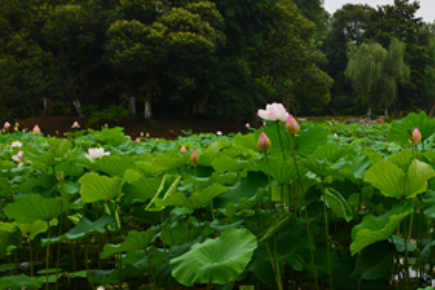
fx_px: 616
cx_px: 416
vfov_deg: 26.3
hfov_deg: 35.8
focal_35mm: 51
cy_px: 201
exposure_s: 1/160
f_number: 8
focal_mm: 24
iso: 100
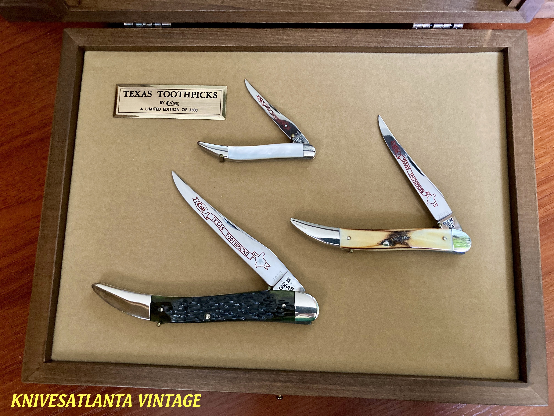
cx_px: 277
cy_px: 208
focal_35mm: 28
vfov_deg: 49.7
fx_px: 448
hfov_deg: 63.4
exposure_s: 1/30
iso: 640
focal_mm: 3.99
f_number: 1.8
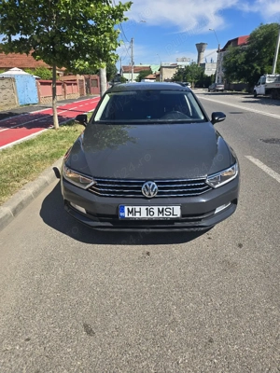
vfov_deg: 73.9
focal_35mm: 23
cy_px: 186
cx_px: 140
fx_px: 248
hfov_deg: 58.9
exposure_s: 1/714
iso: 12
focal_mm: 6.3
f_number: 1.7
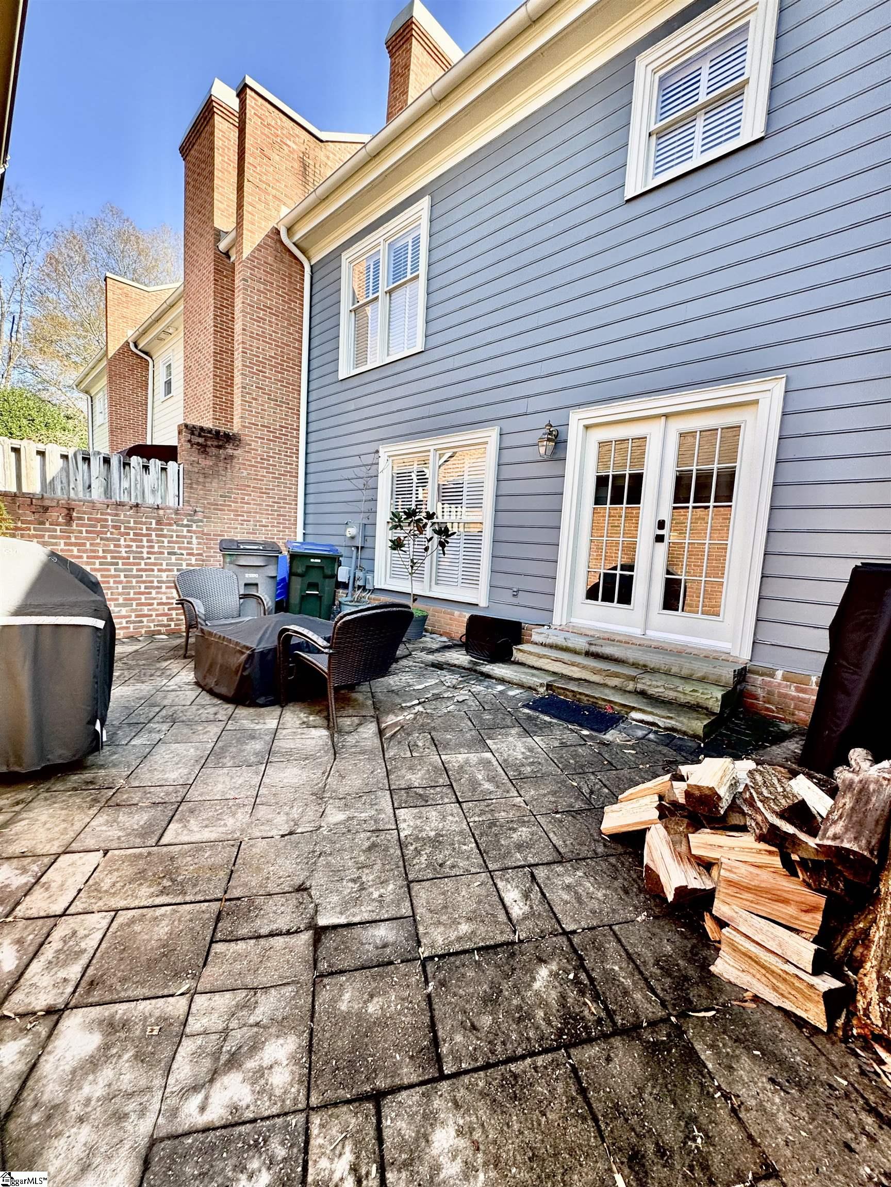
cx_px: 446
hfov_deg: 85.7
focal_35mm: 14
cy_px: 594
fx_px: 480
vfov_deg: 102.1
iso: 40
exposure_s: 1/192
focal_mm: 2.22
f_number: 2.2
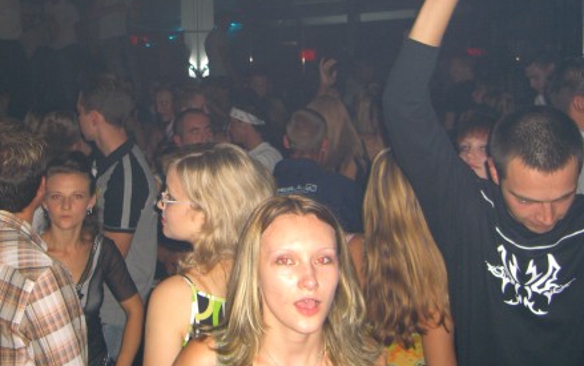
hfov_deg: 36.6
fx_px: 876
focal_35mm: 55
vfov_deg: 23.4
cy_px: 92
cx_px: 206
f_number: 2.8
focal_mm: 7.9
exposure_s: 1/60
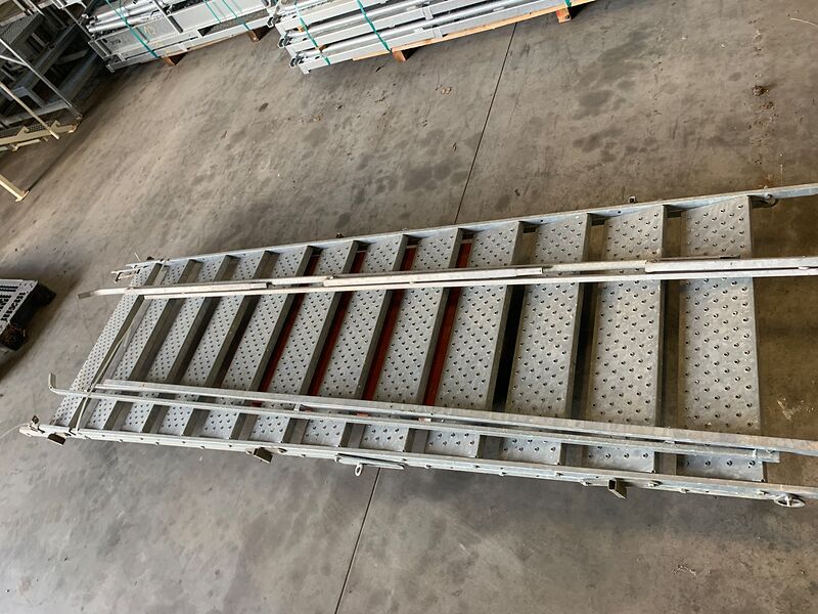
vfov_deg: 53.1
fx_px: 614
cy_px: 307
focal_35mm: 26
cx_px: 409
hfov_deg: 67.3
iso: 100
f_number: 1.8
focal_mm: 4.25
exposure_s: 1/63
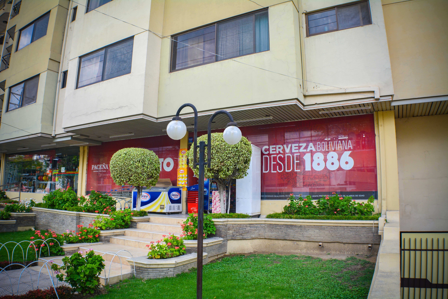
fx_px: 429
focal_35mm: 34
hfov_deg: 55.1
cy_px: 150
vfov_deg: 38.4
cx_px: 224
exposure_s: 1/80
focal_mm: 23
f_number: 10
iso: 200
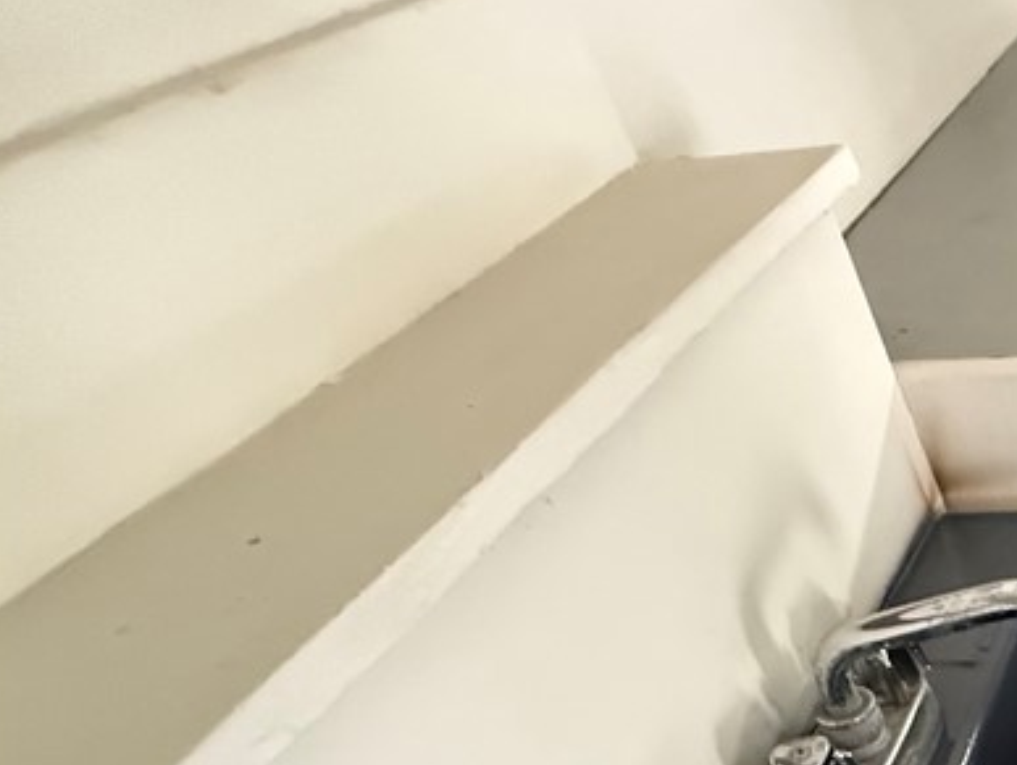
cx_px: 1324
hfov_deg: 34.8
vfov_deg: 32.3
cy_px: 912
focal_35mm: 37
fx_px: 1088
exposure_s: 1/60
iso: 1250
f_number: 2.2
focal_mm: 2.22
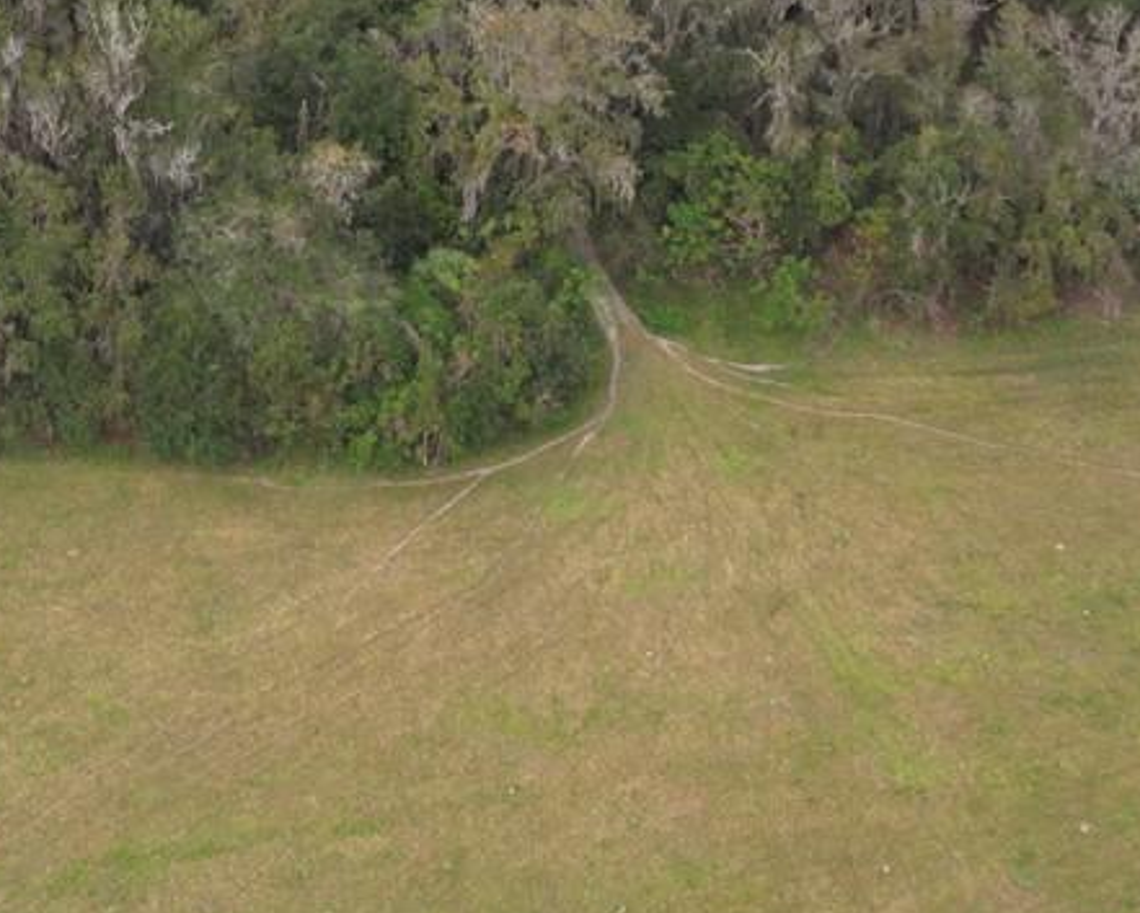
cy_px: -362
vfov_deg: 16.8
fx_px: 2869
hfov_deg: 22.2
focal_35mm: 85
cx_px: 253
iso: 100
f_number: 1.7
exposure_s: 1/800
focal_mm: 6.72
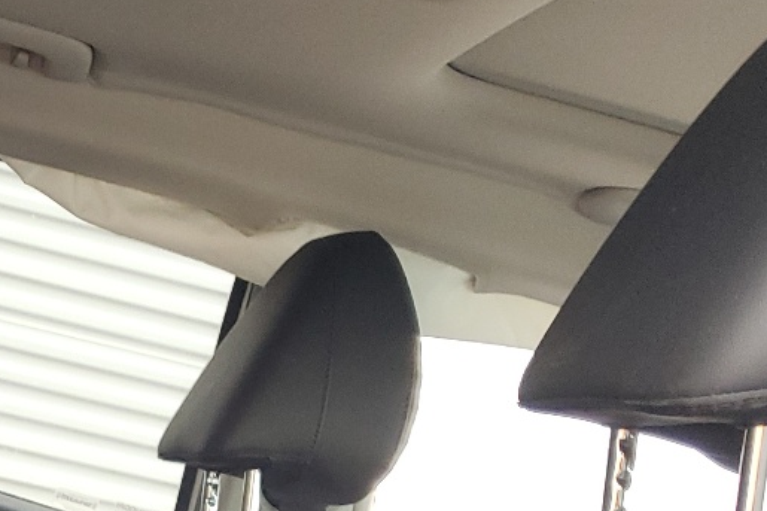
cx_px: -209
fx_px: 1789
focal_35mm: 84
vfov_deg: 14.6
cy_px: 875
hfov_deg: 22.0
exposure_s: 1/120
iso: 92
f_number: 1.5
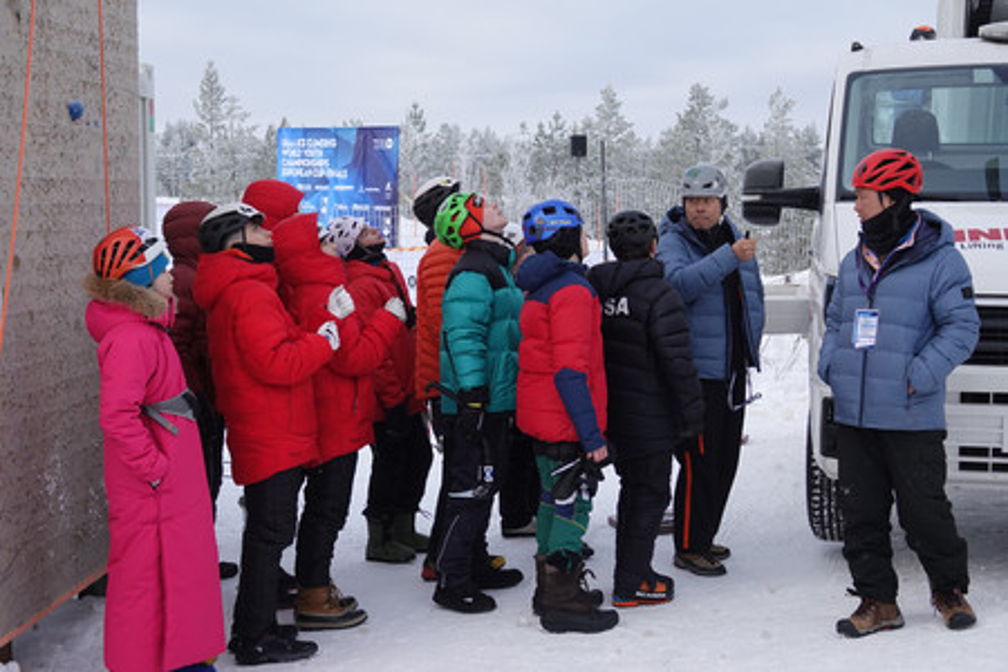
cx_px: 504
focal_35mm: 58
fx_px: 1624
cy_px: 336
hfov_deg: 34.5
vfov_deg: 23.4
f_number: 3.5
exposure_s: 1/400
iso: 100
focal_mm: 21.32
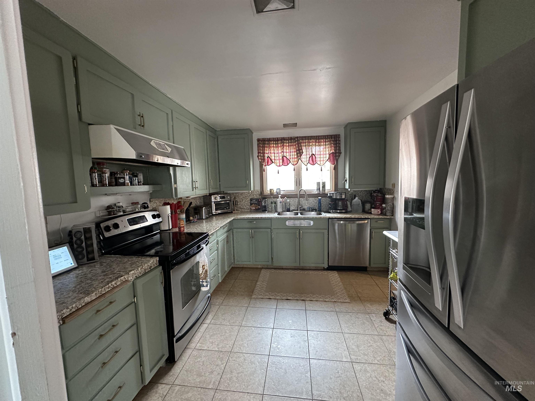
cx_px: 268
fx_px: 216
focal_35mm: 14
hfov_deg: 102.1
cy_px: 200
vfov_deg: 85.7
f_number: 2.2
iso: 640
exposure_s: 1/60
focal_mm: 2.22
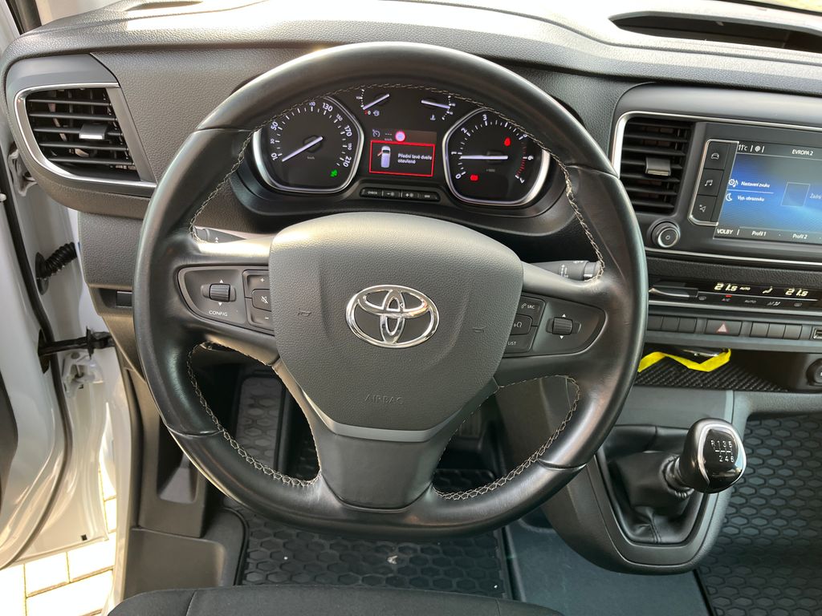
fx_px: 617
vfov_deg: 53.1
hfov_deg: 67.3
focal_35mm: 26
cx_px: 411
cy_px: 308
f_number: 1.6
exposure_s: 1/106
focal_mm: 5.1
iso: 125
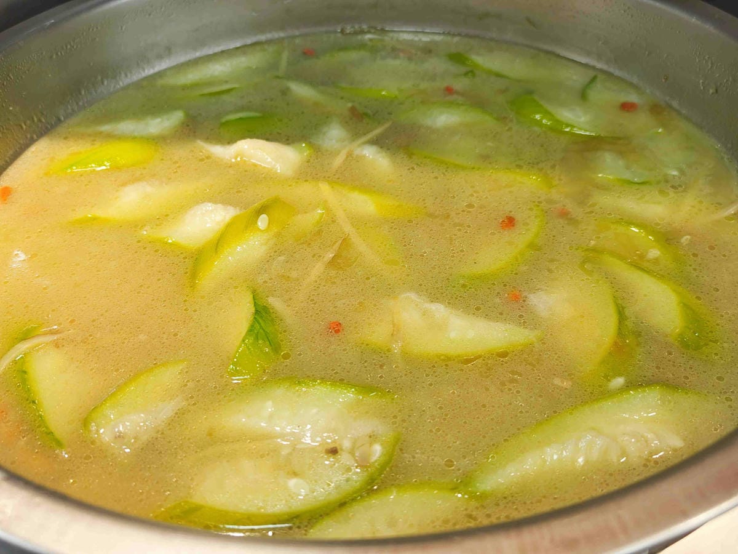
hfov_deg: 50.1
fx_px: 789
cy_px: 277
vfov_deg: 38.7
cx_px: 369
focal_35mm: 37
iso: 314
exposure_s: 1/120
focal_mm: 8.72
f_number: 2
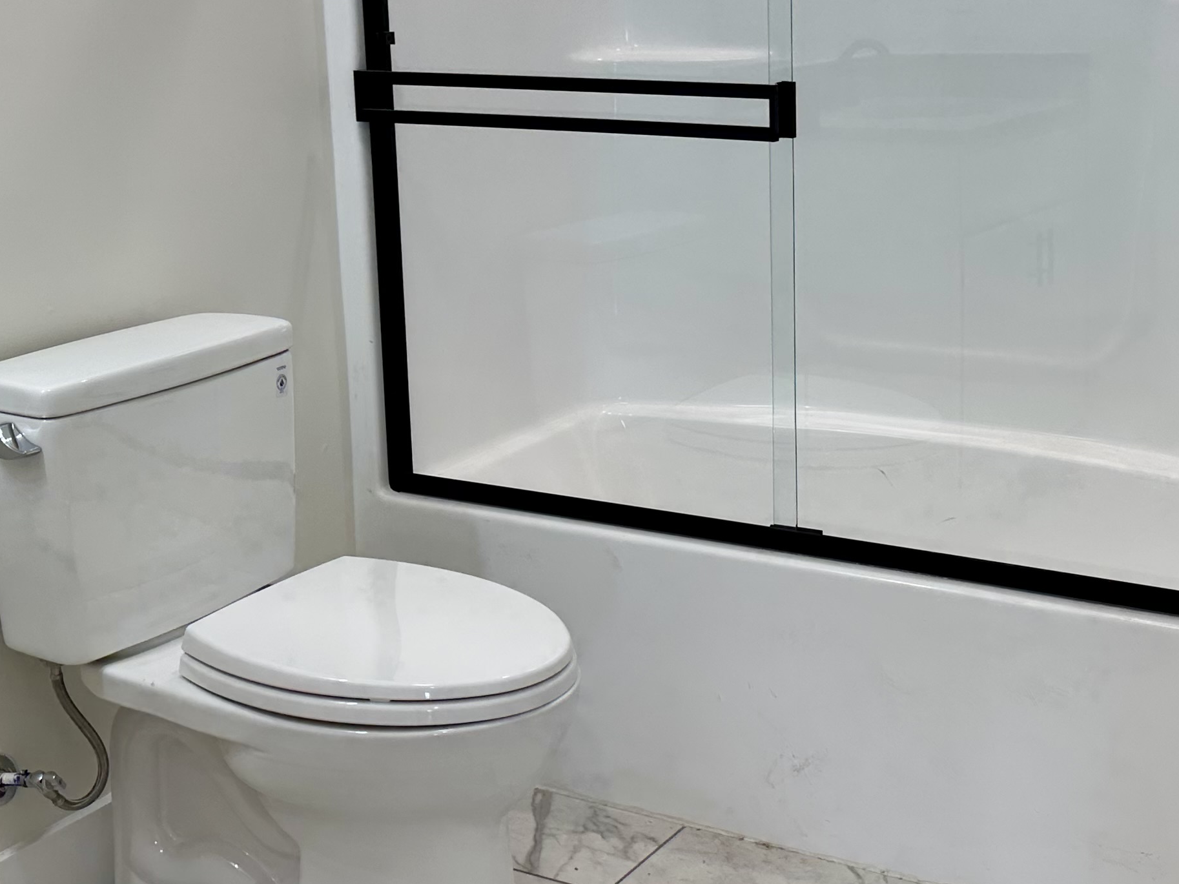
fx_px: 1805
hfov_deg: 35.9
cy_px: 257
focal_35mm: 53
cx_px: 758
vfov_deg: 27.3
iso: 64
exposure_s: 1/145
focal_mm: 6.86
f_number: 1.78
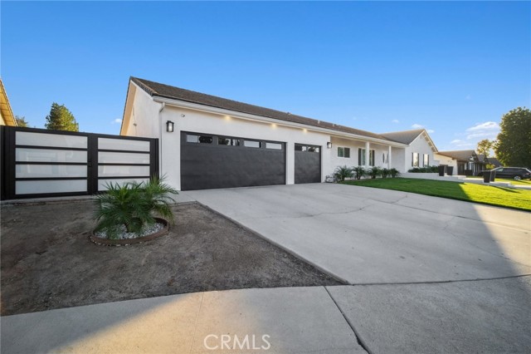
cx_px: 266
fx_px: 206
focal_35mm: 14
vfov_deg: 81.1
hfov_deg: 104.3
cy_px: 177
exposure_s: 1/20
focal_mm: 9
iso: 160
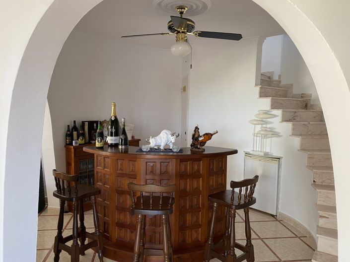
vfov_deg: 53.0
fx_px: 263
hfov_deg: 67.3
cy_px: 131
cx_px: 175
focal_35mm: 26
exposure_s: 1/74
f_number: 1.8
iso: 125
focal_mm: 4.25
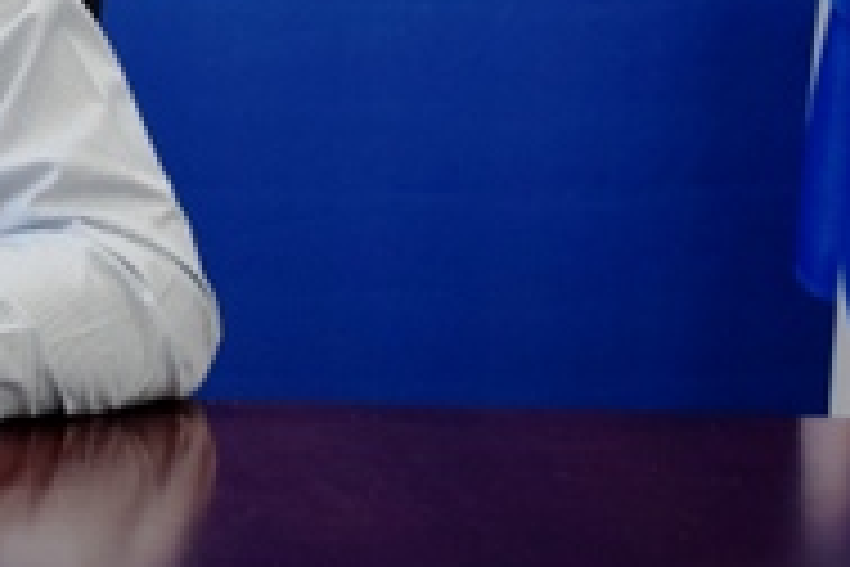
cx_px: -351
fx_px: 3376
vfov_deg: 9.3
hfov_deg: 13.6
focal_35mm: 143
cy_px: -281
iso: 400
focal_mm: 30
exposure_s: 1/40
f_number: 4
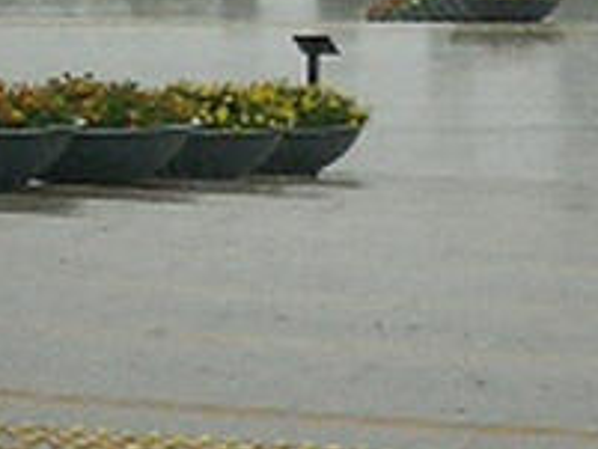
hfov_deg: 10.7
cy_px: -122
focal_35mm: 184
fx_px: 3181
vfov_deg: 8.0
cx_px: 405
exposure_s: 1/160
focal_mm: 5.6
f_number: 3.5
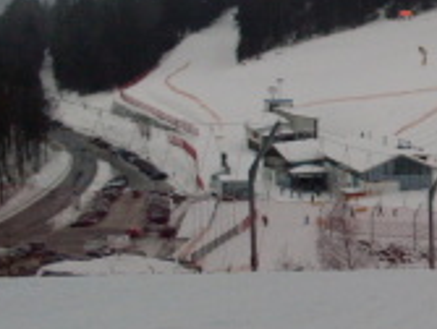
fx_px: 1379
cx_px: 586
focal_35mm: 109
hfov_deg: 16.9
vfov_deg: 13.6
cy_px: 118
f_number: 2.8
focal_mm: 6.3
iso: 80
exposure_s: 1/250
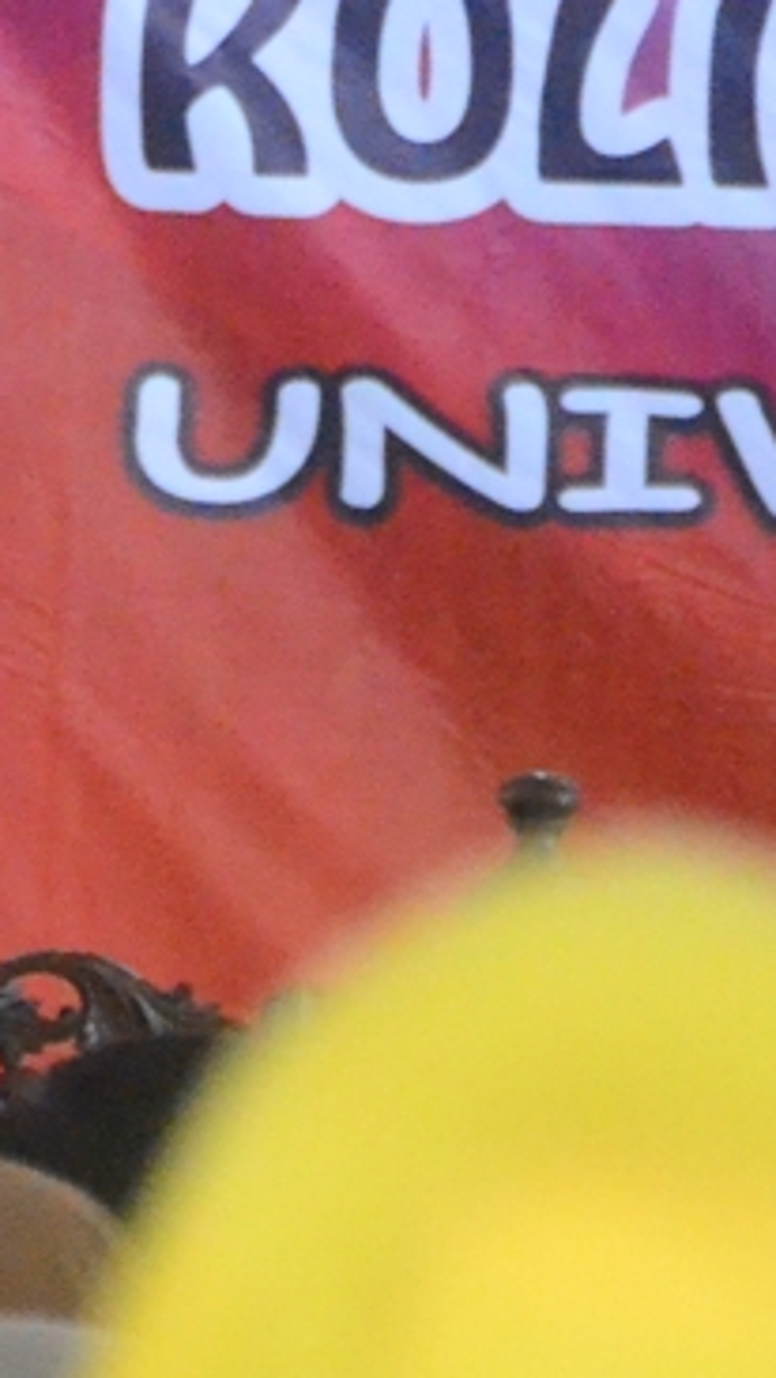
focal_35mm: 741
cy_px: 557
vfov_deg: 2.9
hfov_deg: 1.6
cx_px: 531
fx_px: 27094
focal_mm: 150
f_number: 6.3
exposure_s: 1/125
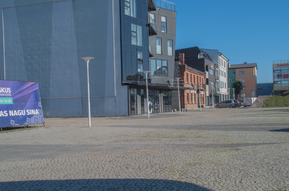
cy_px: 96
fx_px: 337
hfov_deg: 46.5
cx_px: 144
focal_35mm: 42
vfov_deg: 31.8
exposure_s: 1/125
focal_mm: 28
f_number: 11
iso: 100
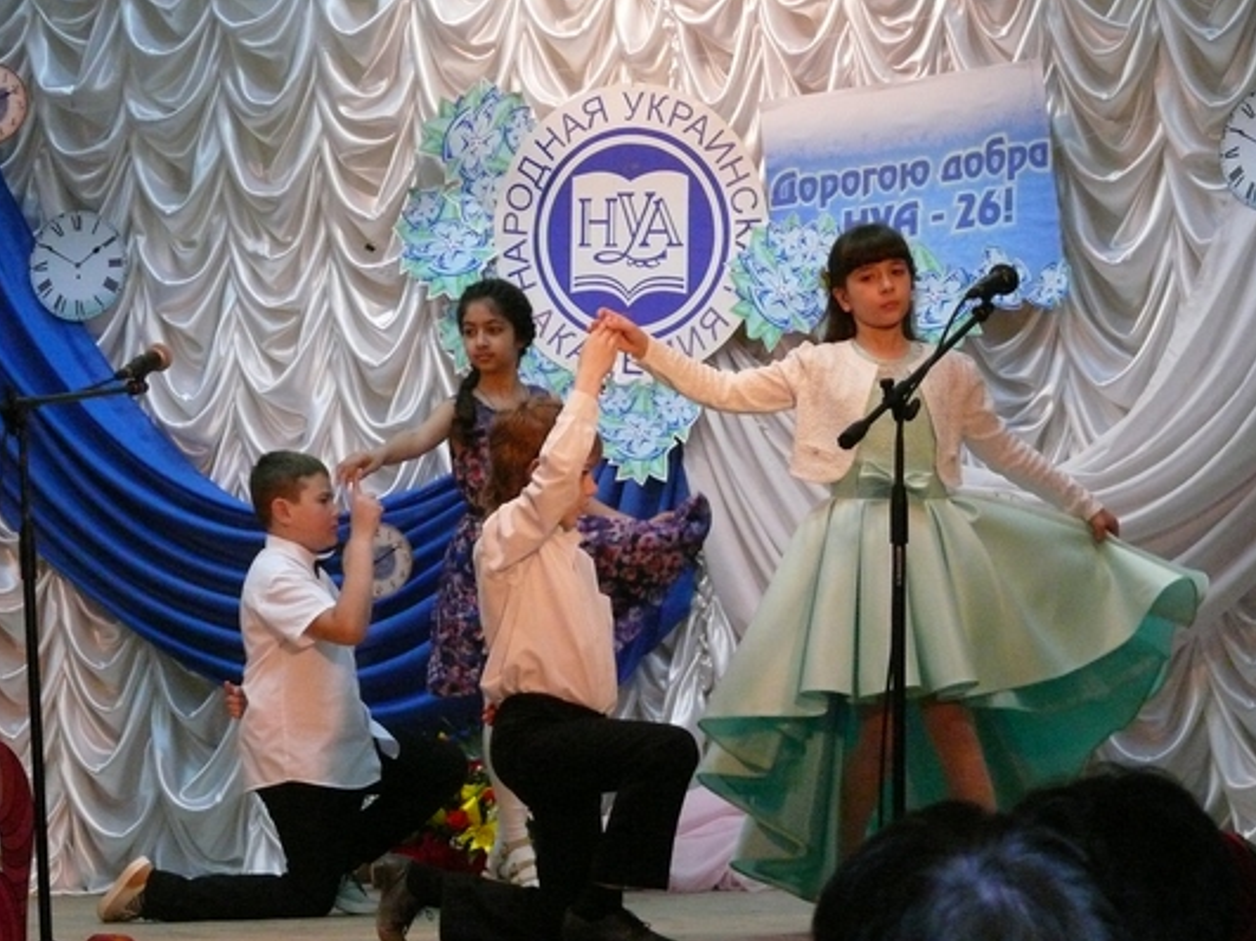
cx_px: 598
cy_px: 492
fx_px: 4716
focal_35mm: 130
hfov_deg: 15.2
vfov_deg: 11.4
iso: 800
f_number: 3.6
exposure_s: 1/100
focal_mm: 24.4
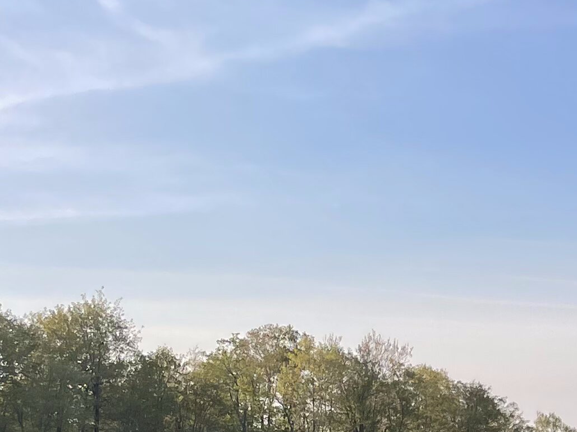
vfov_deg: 13.6
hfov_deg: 17.4
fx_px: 1700
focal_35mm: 102
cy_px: 656
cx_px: 853
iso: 32
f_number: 1.6
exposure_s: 1/1531
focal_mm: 4.2
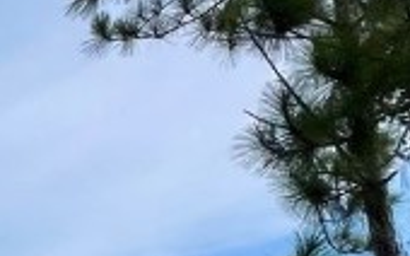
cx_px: -584
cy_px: 488
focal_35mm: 83
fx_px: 927
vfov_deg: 13.7
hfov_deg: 14.8
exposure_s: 1/3040
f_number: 1.8
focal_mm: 1.57
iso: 32
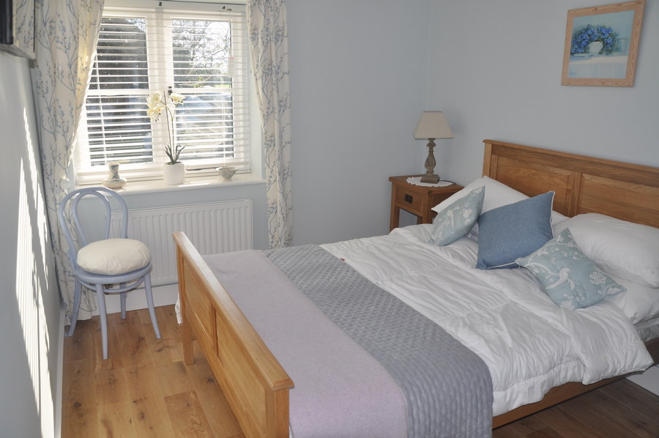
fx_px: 494
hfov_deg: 67.4
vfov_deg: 47.8
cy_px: 219
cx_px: 330
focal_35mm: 27
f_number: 5
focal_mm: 18
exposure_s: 1/200
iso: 200
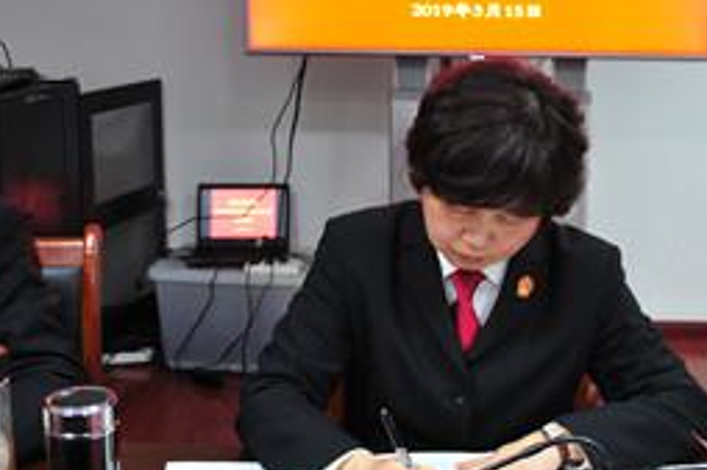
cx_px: 468
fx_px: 1216
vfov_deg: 21.8
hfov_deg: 32.2
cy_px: 167
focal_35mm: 62
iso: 640
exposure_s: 1/15
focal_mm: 21
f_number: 4
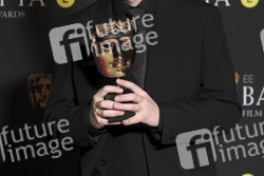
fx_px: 1944
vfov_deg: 5.2
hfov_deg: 7.8
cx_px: 134
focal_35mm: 265
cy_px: 92
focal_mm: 110.6
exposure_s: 1/320
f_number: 2.8
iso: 1600
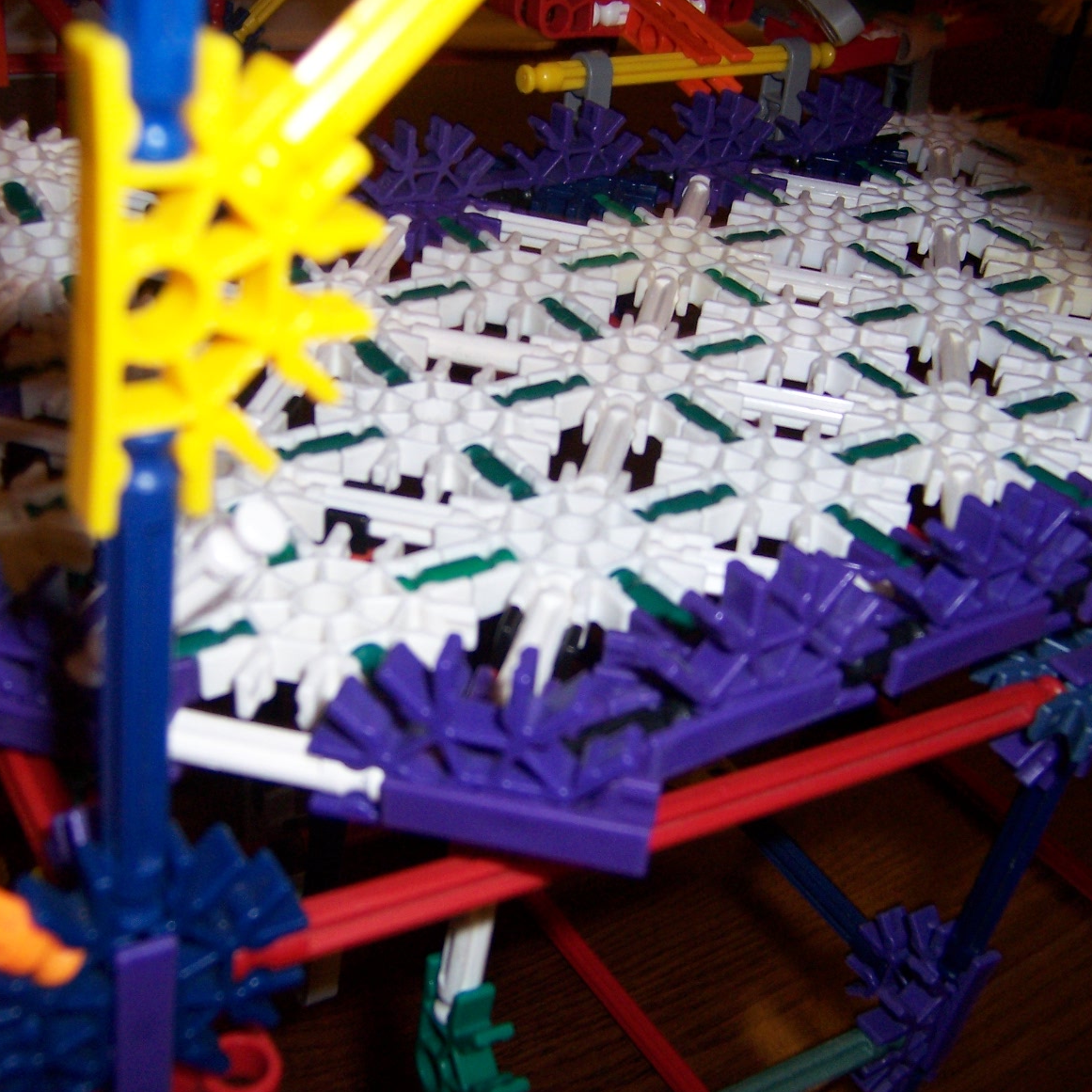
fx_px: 1392
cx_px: 420
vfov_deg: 42.8
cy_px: 546
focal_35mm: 39
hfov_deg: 42.6
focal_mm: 5.5
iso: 140
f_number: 2.8
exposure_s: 1/60
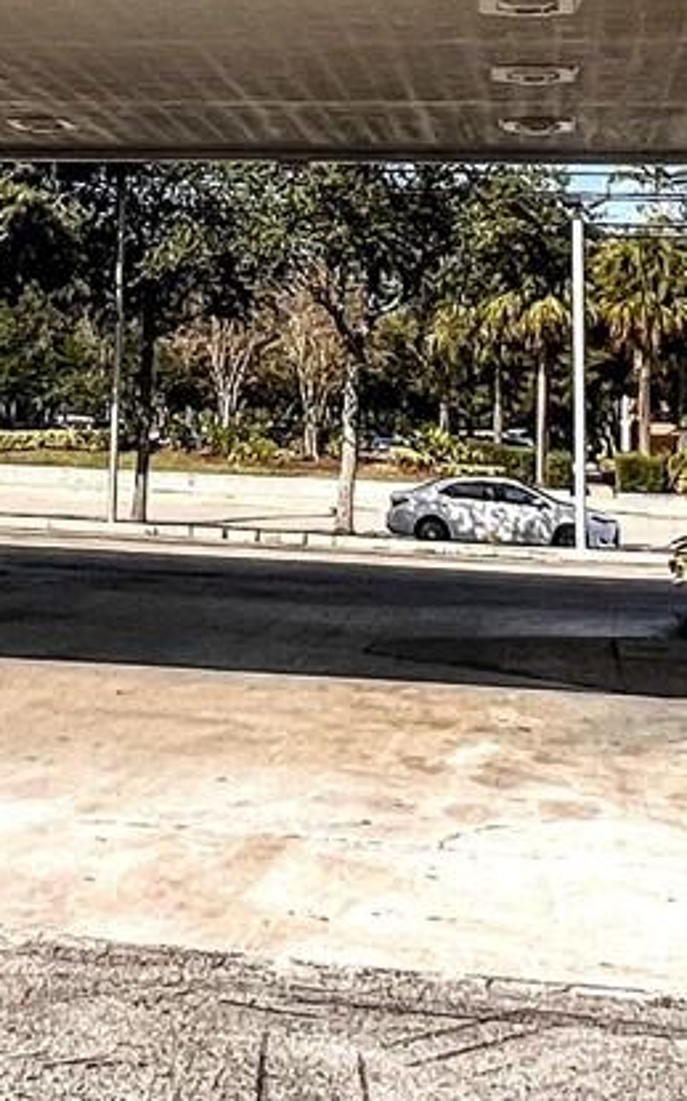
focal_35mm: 68
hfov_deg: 18.8
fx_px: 2039
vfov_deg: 28.3
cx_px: 74
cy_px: -11
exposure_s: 1/2481
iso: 32
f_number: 1.8
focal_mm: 1.57
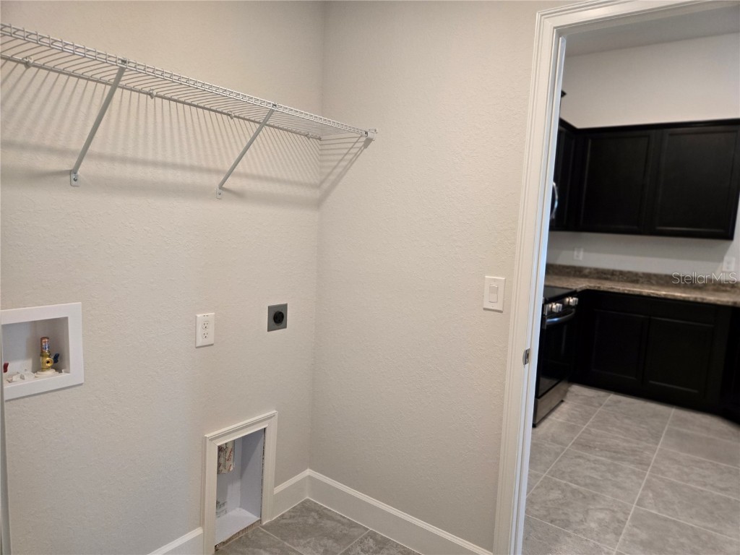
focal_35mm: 23
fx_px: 492
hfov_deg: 73.9
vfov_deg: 58.9
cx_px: 370
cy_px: 278
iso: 250
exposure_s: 1/120
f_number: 1.8
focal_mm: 5.4
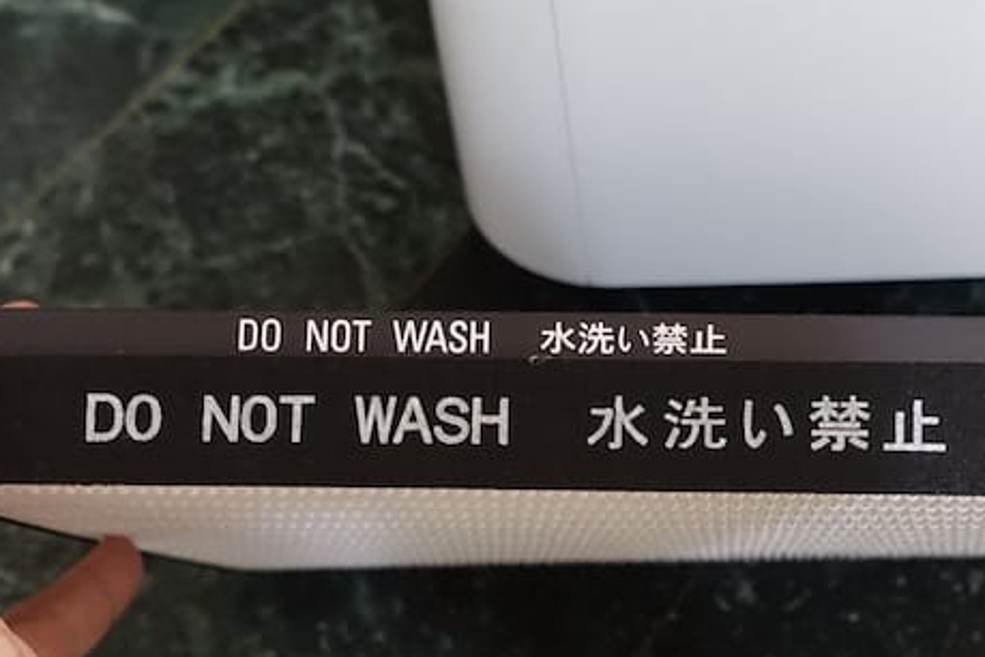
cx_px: 639
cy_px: 482
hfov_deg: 36.6
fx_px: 1477
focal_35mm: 54
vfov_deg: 24.8
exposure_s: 1/15
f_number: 2.5
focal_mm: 11.45
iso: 800
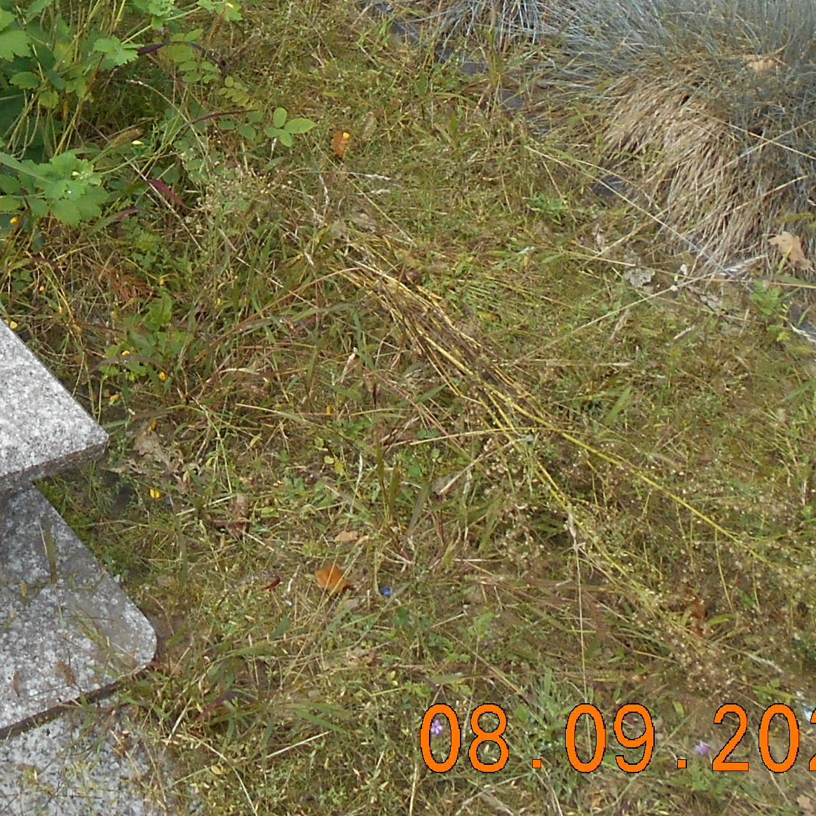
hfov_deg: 23.0
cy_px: -24
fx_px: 1920
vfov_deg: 22.9
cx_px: 3
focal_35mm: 72
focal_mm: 4.6
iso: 80
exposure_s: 1/200
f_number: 3.2
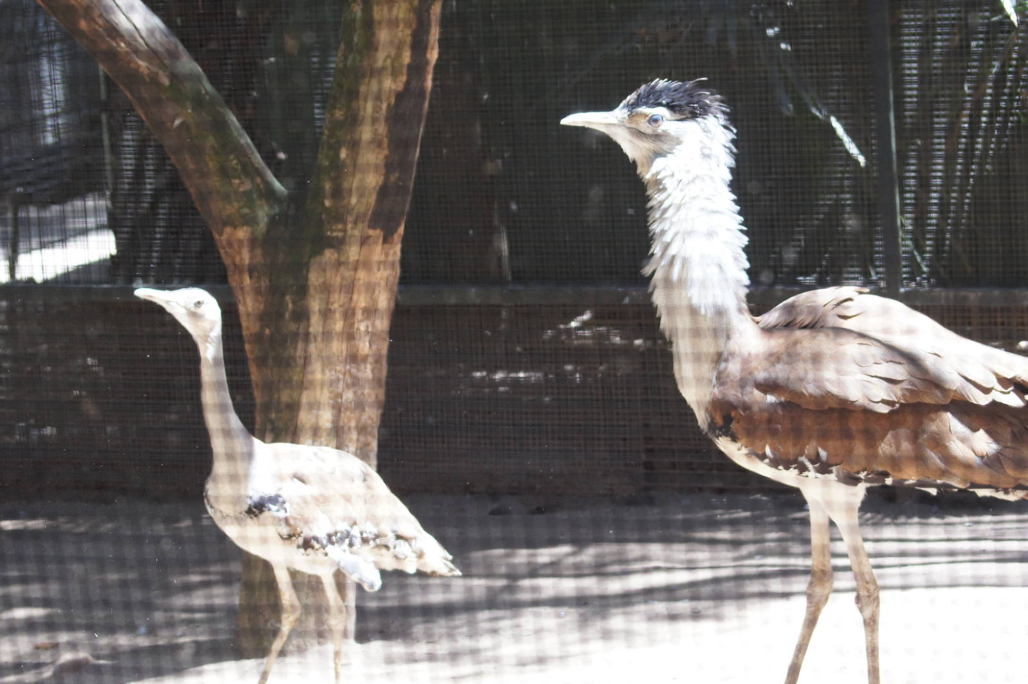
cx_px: 514
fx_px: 3211
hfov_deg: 18.2
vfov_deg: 12.2
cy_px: 342
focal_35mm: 112
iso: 800
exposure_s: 1/200
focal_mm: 75
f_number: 5.6
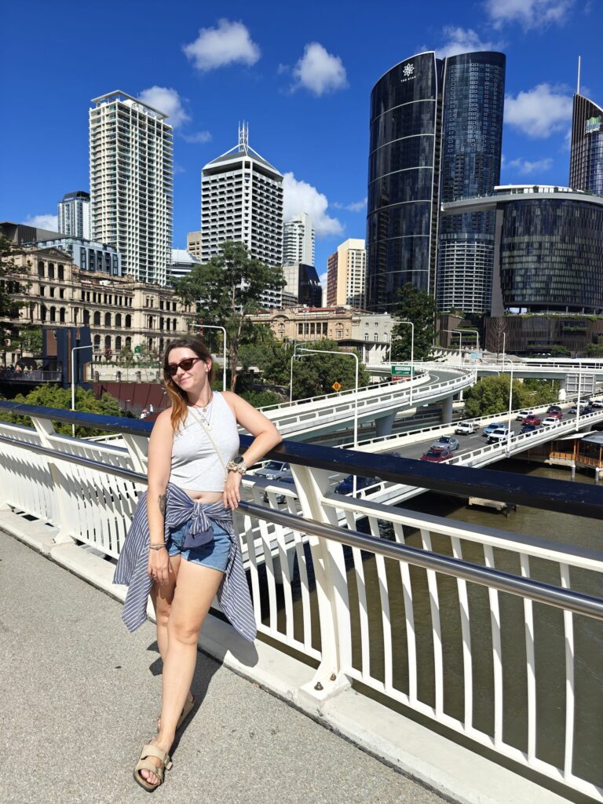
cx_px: 302
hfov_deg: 58.9
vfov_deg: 73.9
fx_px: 534
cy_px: 402
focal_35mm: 23
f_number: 1.6
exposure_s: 1/3137
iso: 50
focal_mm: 6.06
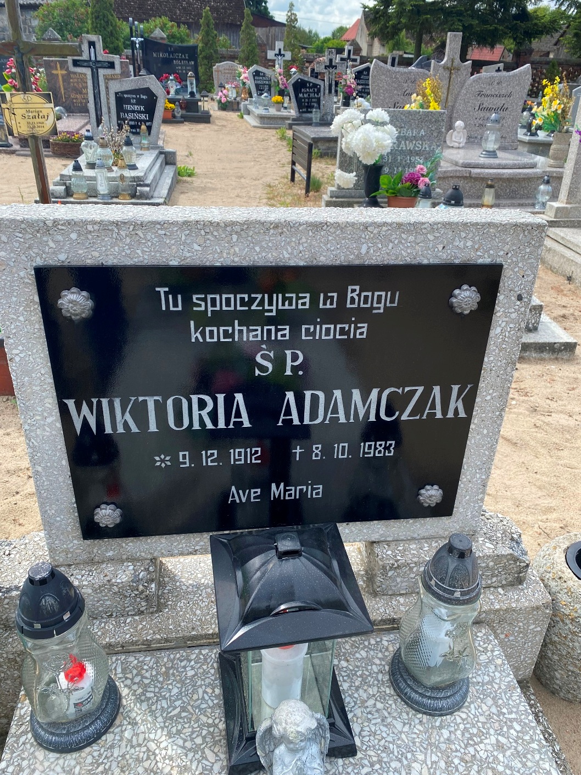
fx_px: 582
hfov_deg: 53.1
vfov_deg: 67.3
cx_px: 290
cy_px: 388
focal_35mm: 26
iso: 32
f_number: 1.8
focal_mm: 4.25
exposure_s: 1/1072
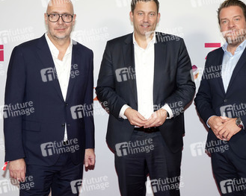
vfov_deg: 28.1
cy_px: 92
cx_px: 145
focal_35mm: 54
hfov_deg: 34.7
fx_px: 393
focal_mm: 42
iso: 640
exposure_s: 1/125
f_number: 8
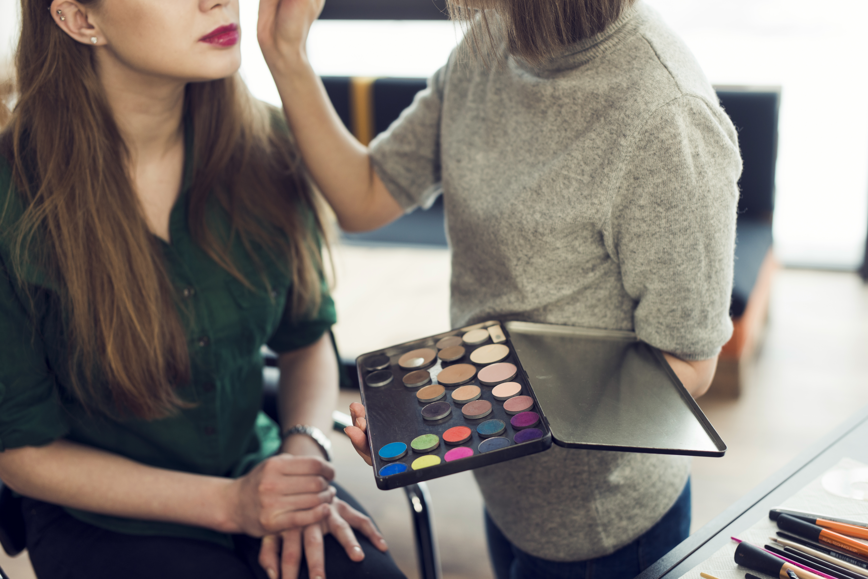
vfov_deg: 27.0
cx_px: 434
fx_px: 1206
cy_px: 290
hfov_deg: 39.6
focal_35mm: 50
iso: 320
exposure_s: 1/160
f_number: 2.8
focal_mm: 50
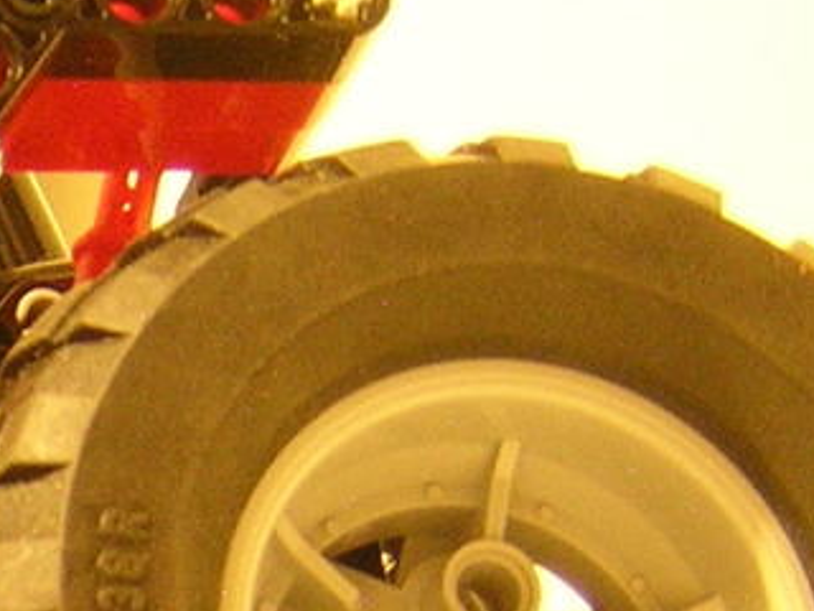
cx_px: -415
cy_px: 738
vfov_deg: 10.8
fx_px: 3175
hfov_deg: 13.7
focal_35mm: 135
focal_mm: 4.7
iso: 400
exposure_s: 1
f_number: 2.6
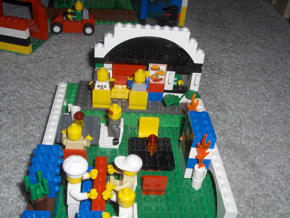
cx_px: 145
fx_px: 369
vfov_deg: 32.9
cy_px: 109
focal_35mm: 44
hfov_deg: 42.9
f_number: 4.8
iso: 100
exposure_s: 1/60
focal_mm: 7.4
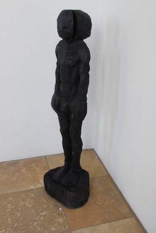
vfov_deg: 45.7
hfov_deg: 31.6
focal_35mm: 43
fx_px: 276
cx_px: 69
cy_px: 102
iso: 100
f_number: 5
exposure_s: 1/5
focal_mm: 25
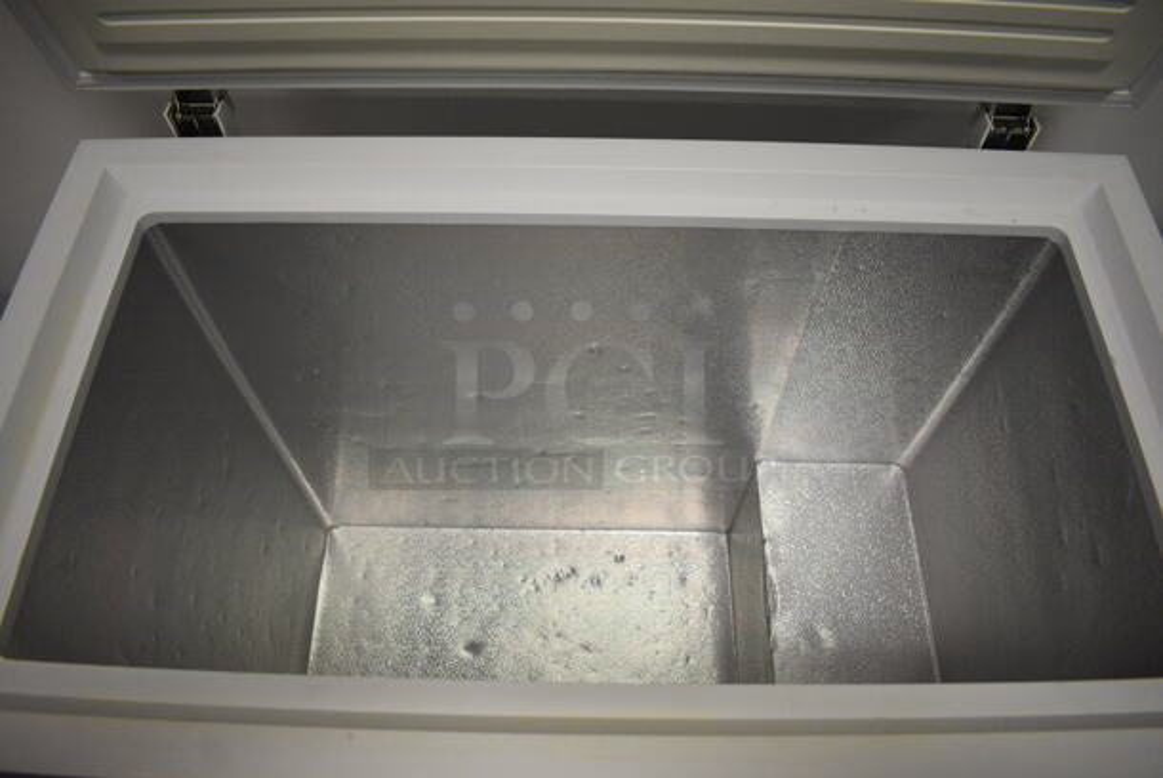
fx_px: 873
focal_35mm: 27
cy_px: 389
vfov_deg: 48.0
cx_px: 582
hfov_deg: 67.3
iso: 1400
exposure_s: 1/125
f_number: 3.5
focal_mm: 18
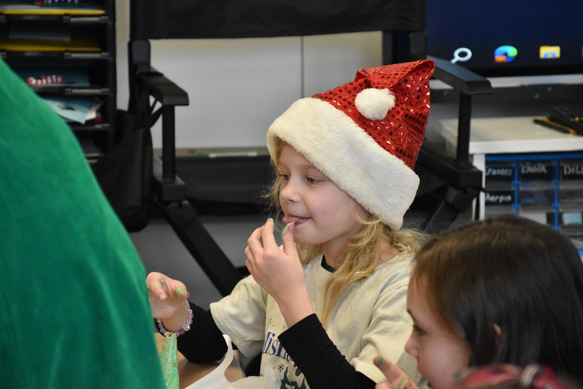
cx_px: 292
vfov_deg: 7.9
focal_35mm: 174
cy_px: 194
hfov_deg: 11.8
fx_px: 2818
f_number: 5.6
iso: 5000
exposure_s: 1/400
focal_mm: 116
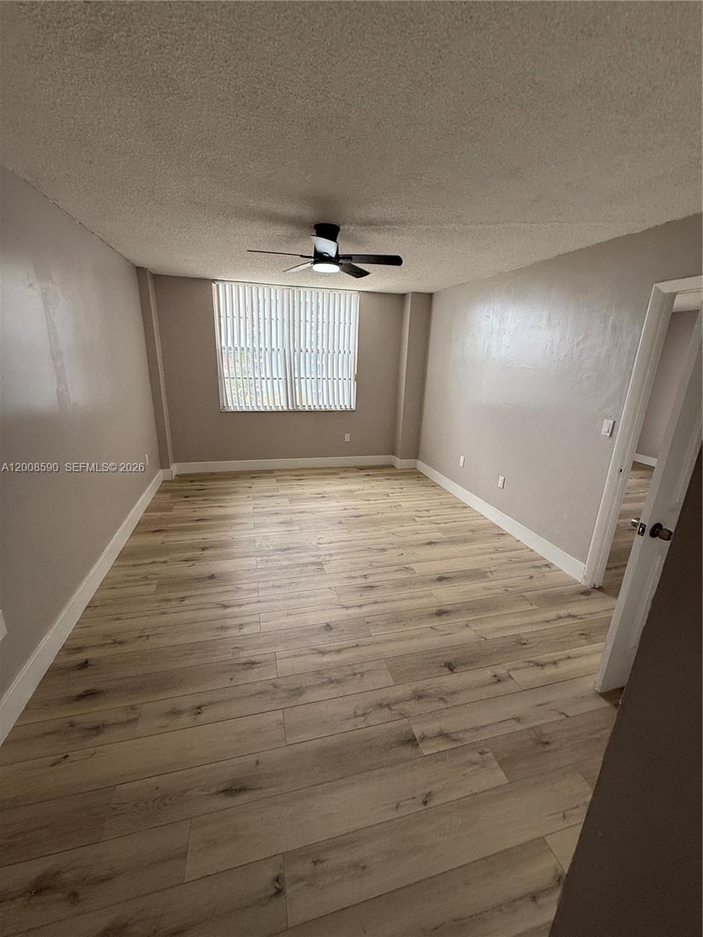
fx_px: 379
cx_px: 352
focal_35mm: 14
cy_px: 468
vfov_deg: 102.1
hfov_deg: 85.7
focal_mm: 2.22
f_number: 2.2
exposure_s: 1/200
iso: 64
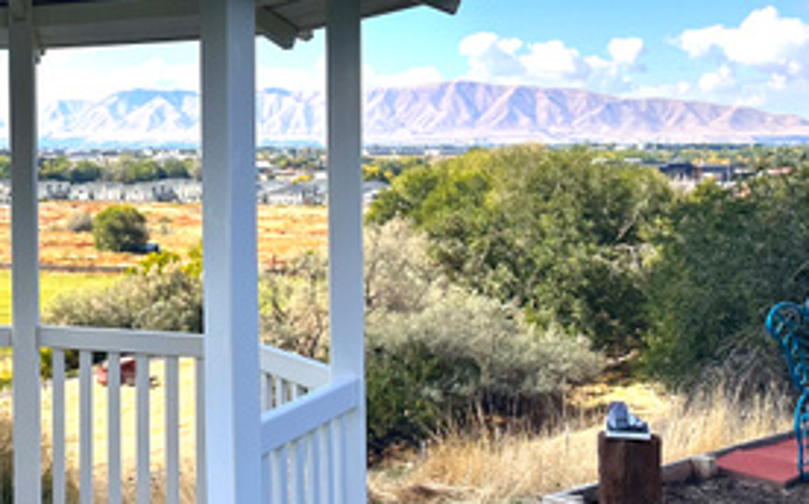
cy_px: 202
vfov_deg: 21.9
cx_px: 79
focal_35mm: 59
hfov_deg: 32.8
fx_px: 1300
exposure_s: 1/4545
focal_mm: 6.86
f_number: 1.78
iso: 80
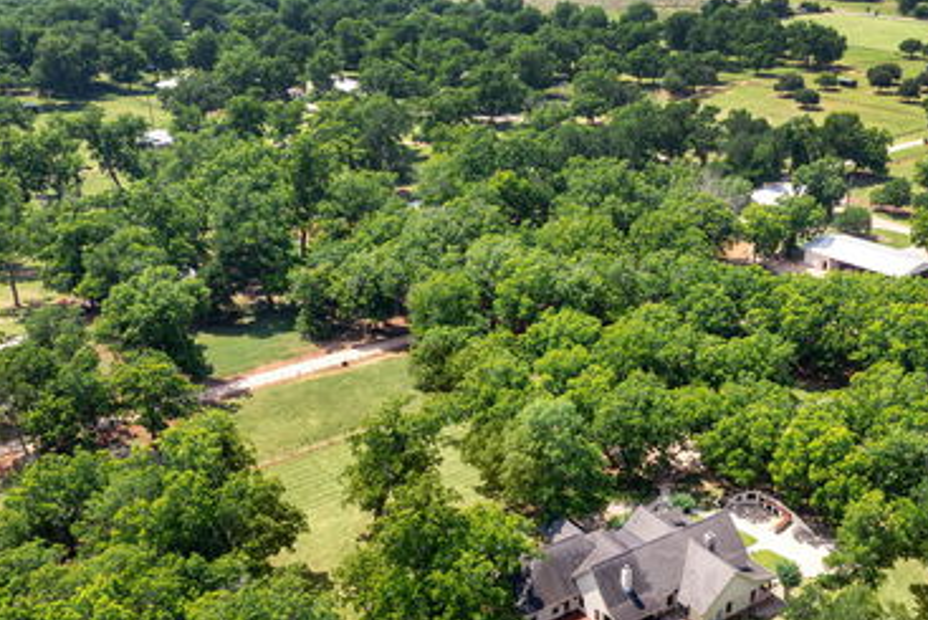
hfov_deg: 48.9
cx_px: 602
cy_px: 390
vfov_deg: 34.1
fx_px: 1006
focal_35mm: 39
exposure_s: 1/320
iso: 100
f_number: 4.5
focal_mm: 10.26
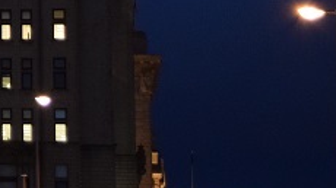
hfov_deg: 10.3
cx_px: -280
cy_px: -144
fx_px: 1754
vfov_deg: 6.0
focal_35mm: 197
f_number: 4.5
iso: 1600
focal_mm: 30
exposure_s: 1/20
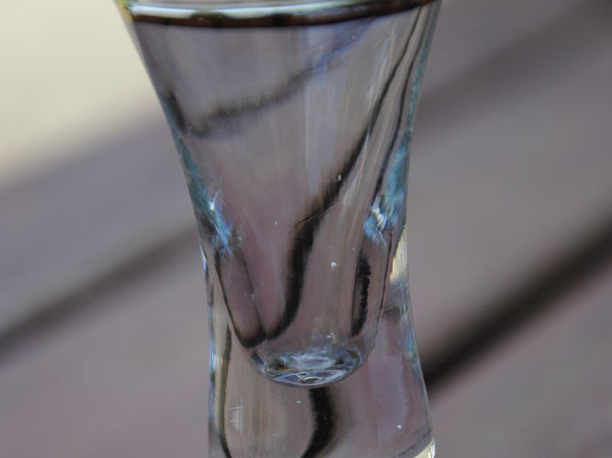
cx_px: 306
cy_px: 363
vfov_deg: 6.5
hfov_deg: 8.7
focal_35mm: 228
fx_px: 4025
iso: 200
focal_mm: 105
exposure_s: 1/320
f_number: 5.6
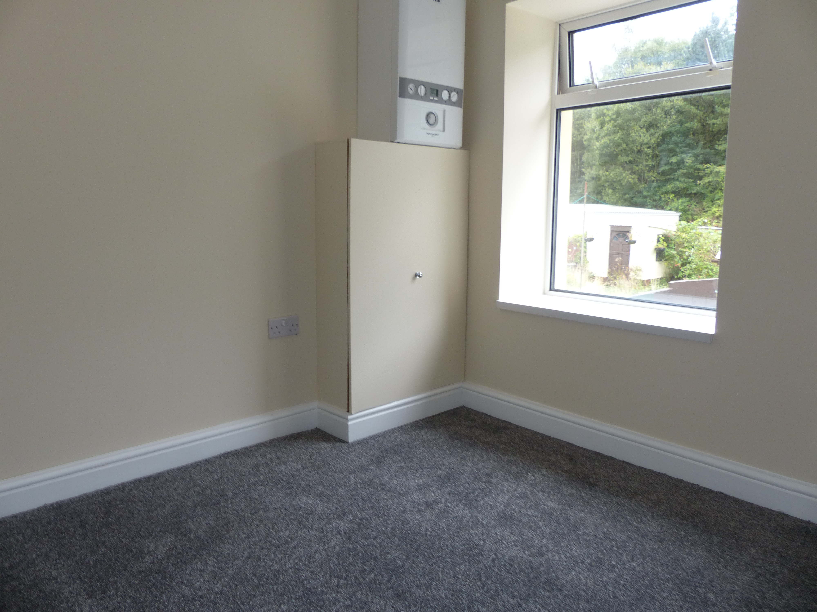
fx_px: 590
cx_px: 408
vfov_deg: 54.9
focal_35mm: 25
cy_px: 306
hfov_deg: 69.4
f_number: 2.8
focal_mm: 4.5
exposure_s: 1/60
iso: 100
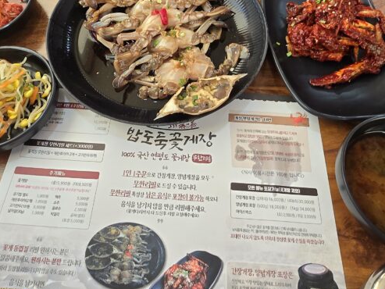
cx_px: 186
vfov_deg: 50.1
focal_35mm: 27
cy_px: 87
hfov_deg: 65.3
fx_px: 300
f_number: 2.2
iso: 80
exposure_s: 1/60
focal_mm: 1.7
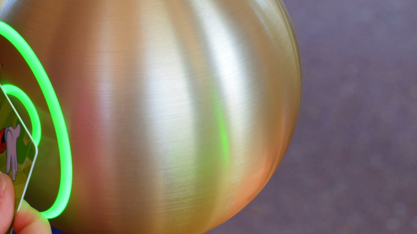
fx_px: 1570
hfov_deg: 15.1
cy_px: 180
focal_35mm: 142
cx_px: 132
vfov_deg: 8.5
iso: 400
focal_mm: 50
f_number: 7.1
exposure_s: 1/200
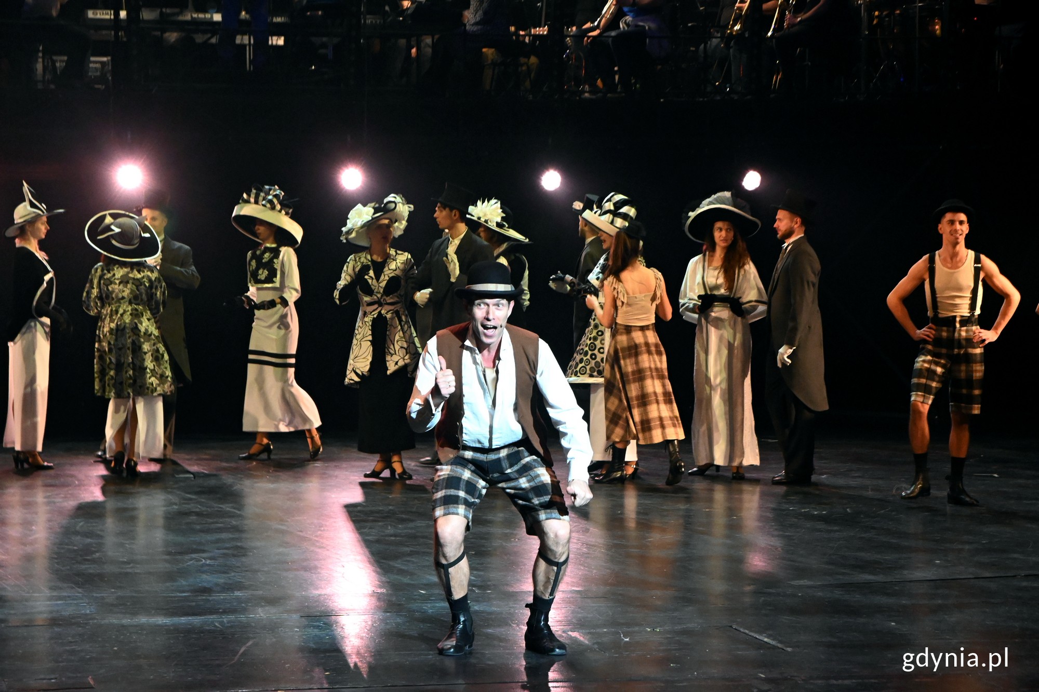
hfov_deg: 19.5
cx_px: 520
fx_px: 3030
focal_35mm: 105
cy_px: 346
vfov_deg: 13.0
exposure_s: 1/160
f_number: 5.6
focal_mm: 70
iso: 6400
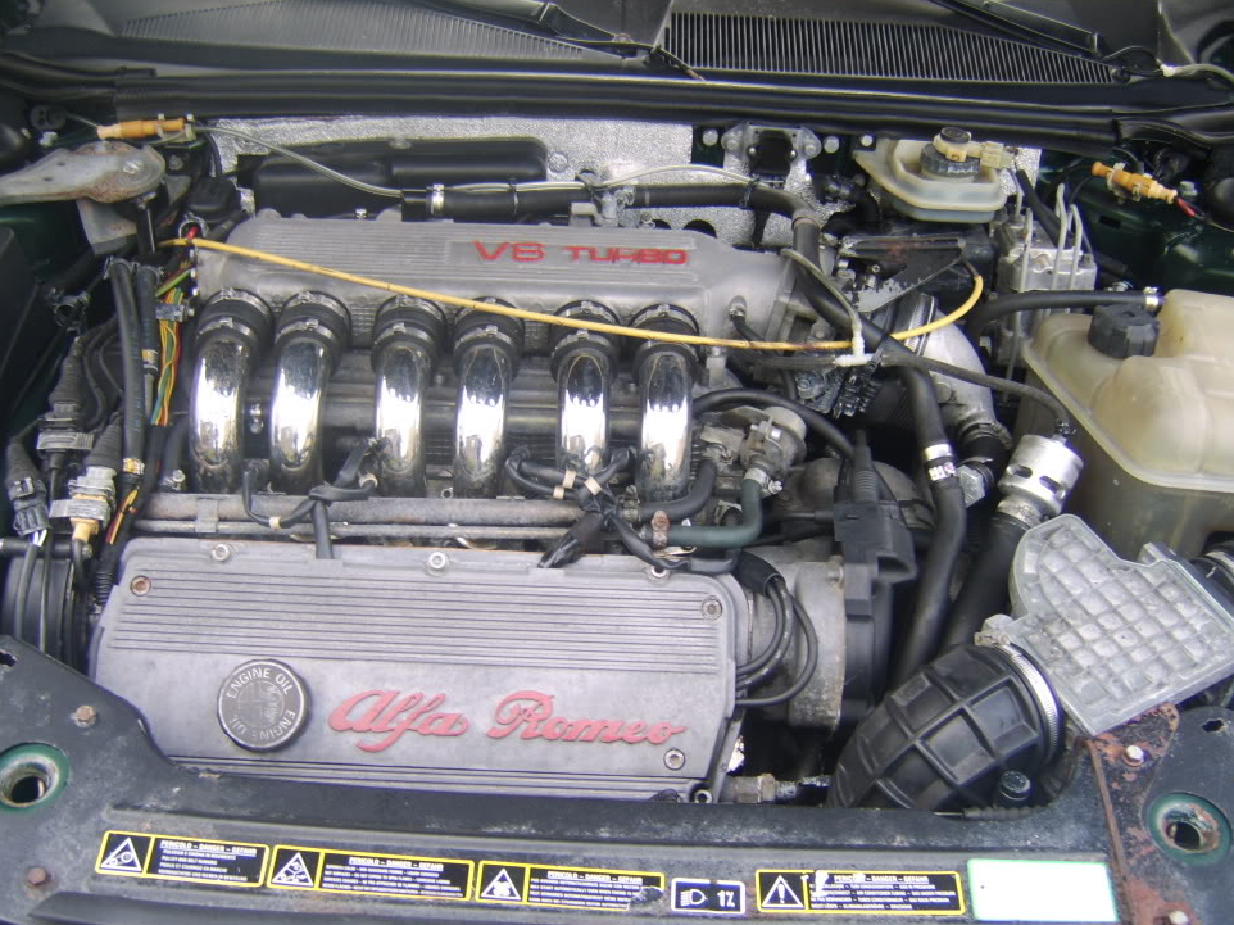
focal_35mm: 33
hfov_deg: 55.4
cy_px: 490
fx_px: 1176
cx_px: 609
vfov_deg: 42.9
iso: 71
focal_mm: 8.13
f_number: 2.7
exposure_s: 1/38
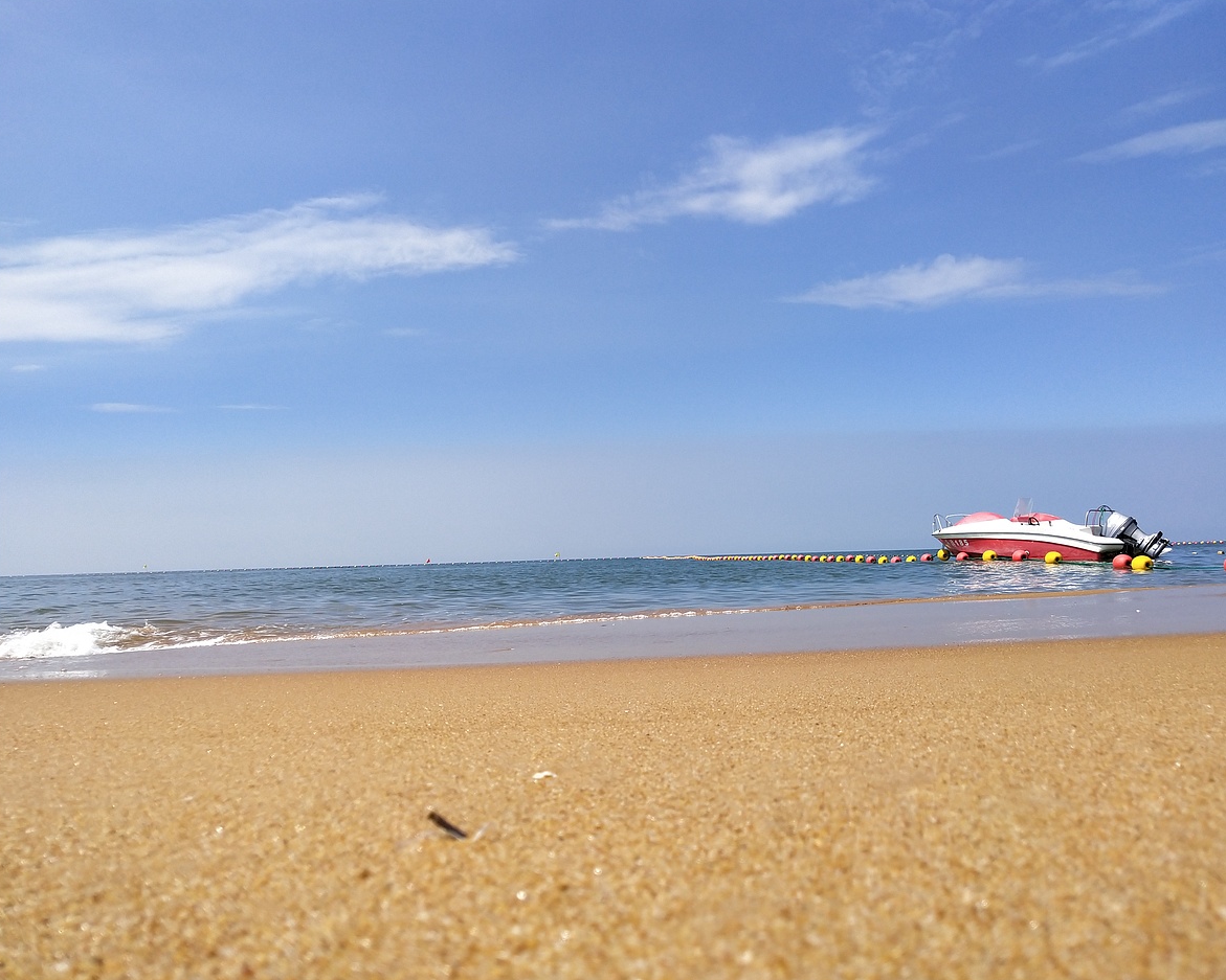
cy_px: 487
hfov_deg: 55.6
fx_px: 1161
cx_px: 663
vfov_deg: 45.8
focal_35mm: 32
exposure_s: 1/2780
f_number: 1.8
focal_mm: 3.95
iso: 51
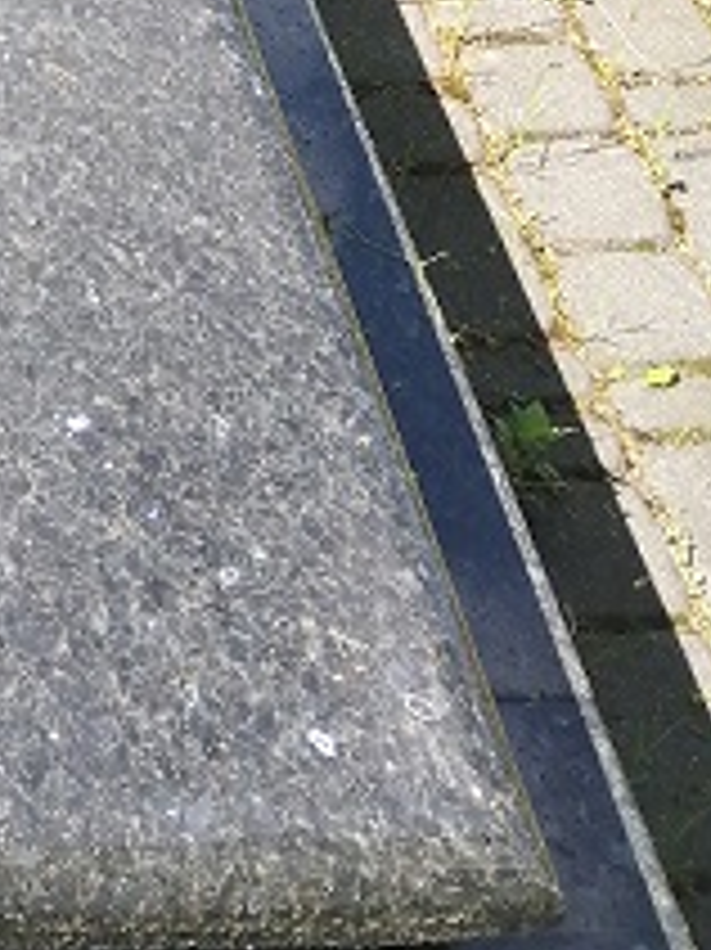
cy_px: -162
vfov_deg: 23.4
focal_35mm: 77
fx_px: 2111
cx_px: -333
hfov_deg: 17.4
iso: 50
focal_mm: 3.6
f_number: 1.8
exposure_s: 1/651
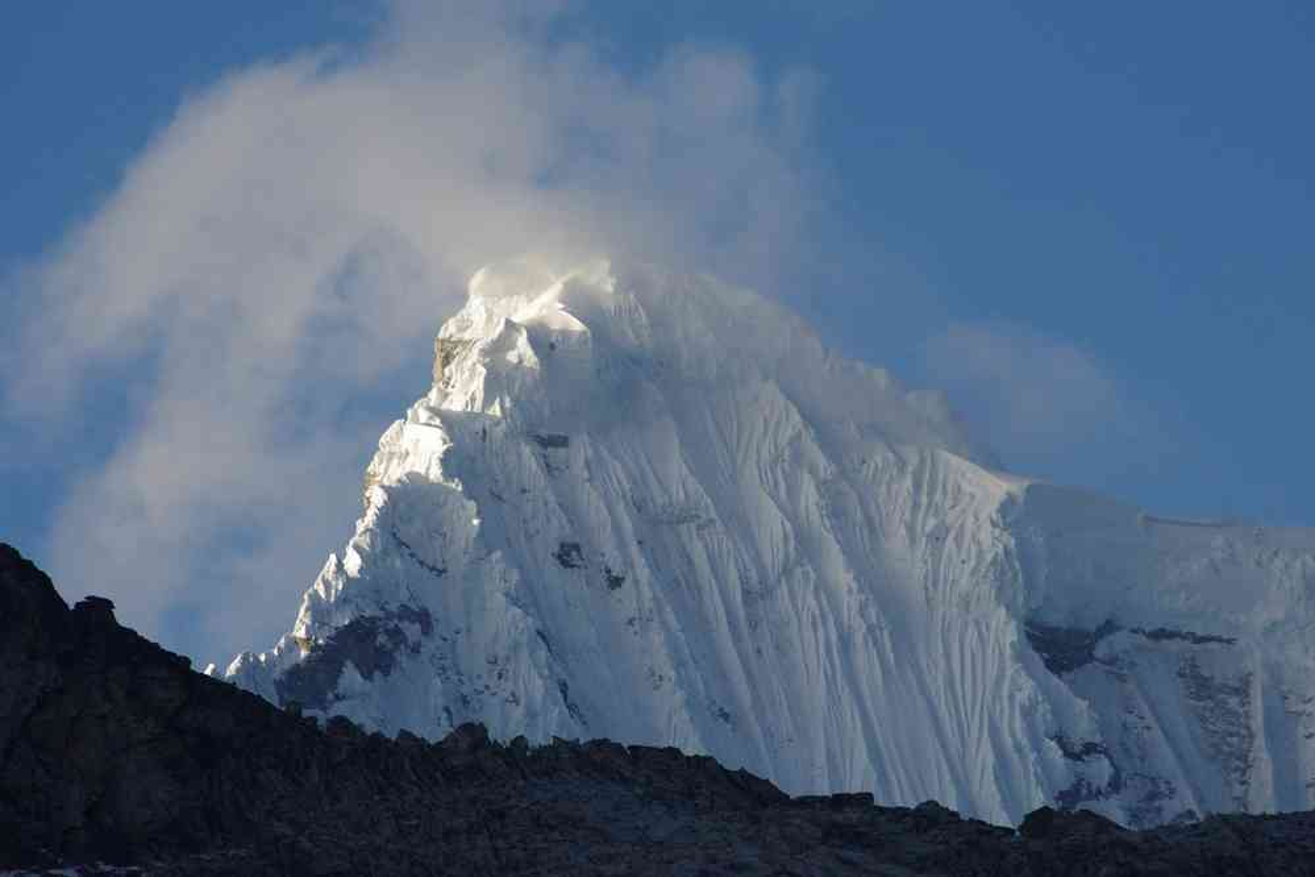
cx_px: 658
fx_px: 12601
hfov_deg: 6.0
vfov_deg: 4.0
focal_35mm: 345
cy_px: 438
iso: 400
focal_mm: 230
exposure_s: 1/250
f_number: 8
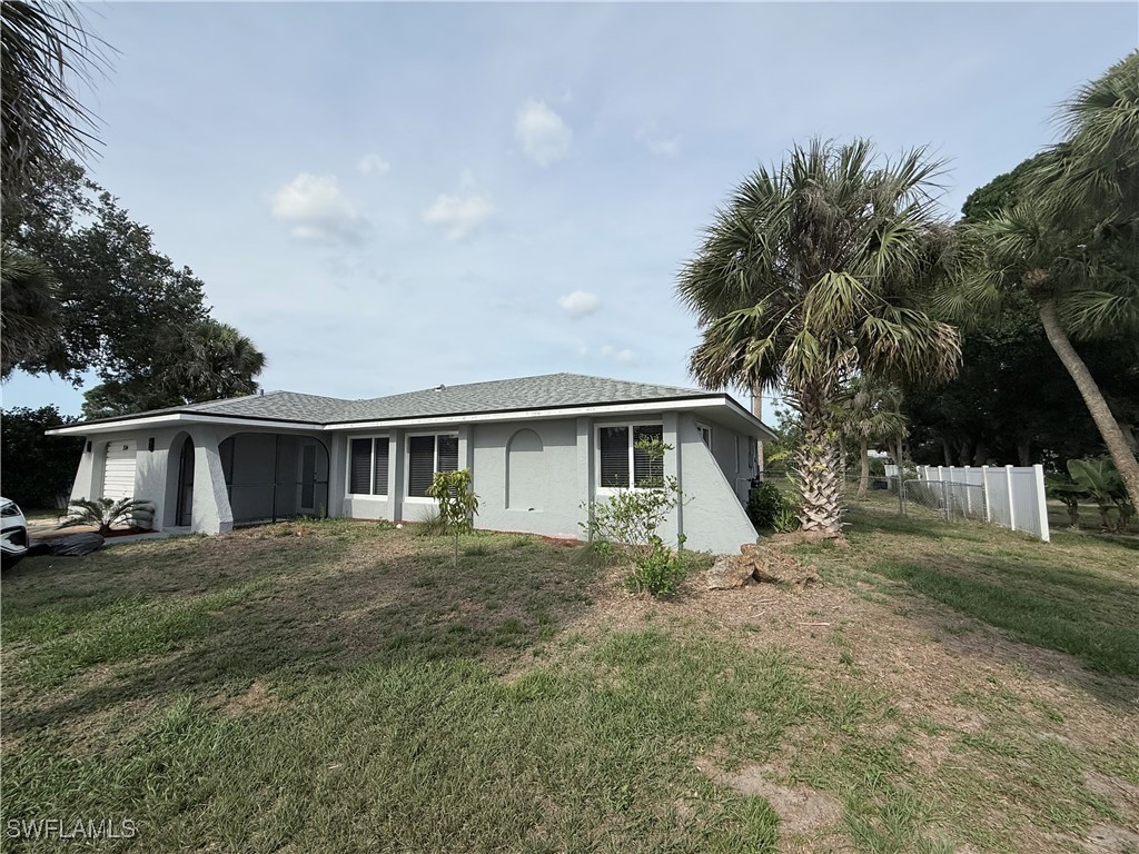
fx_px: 461
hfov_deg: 102.1
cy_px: 427
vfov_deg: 85.7
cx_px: 570
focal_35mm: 14
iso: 50
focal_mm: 2.22
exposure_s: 1/4425
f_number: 2.2
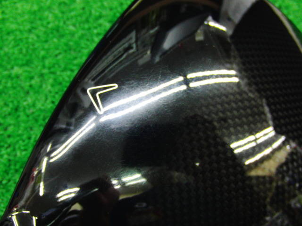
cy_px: 113
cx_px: 151
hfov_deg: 50.1
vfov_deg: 38.7
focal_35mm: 37
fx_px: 323
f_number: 3.6
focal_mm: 6.42
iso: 400
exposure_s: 1/25
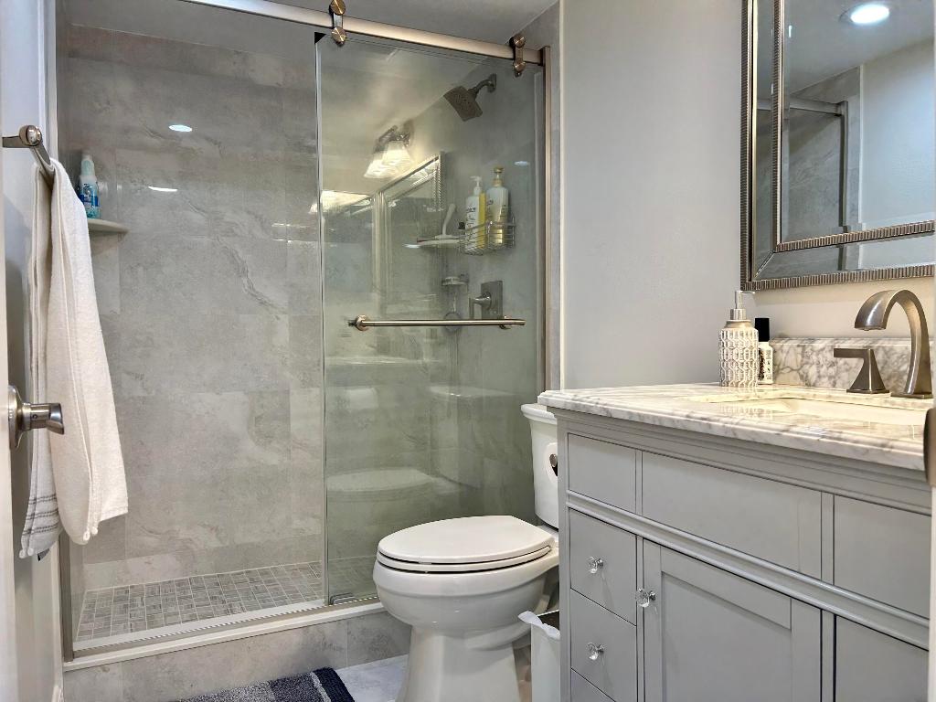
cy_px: 351
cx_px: 468
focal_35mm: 26
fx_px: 703
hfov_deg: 67.3
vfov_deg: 53.1
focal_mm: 5.7
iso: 64
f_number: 1.5
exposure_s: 1/141
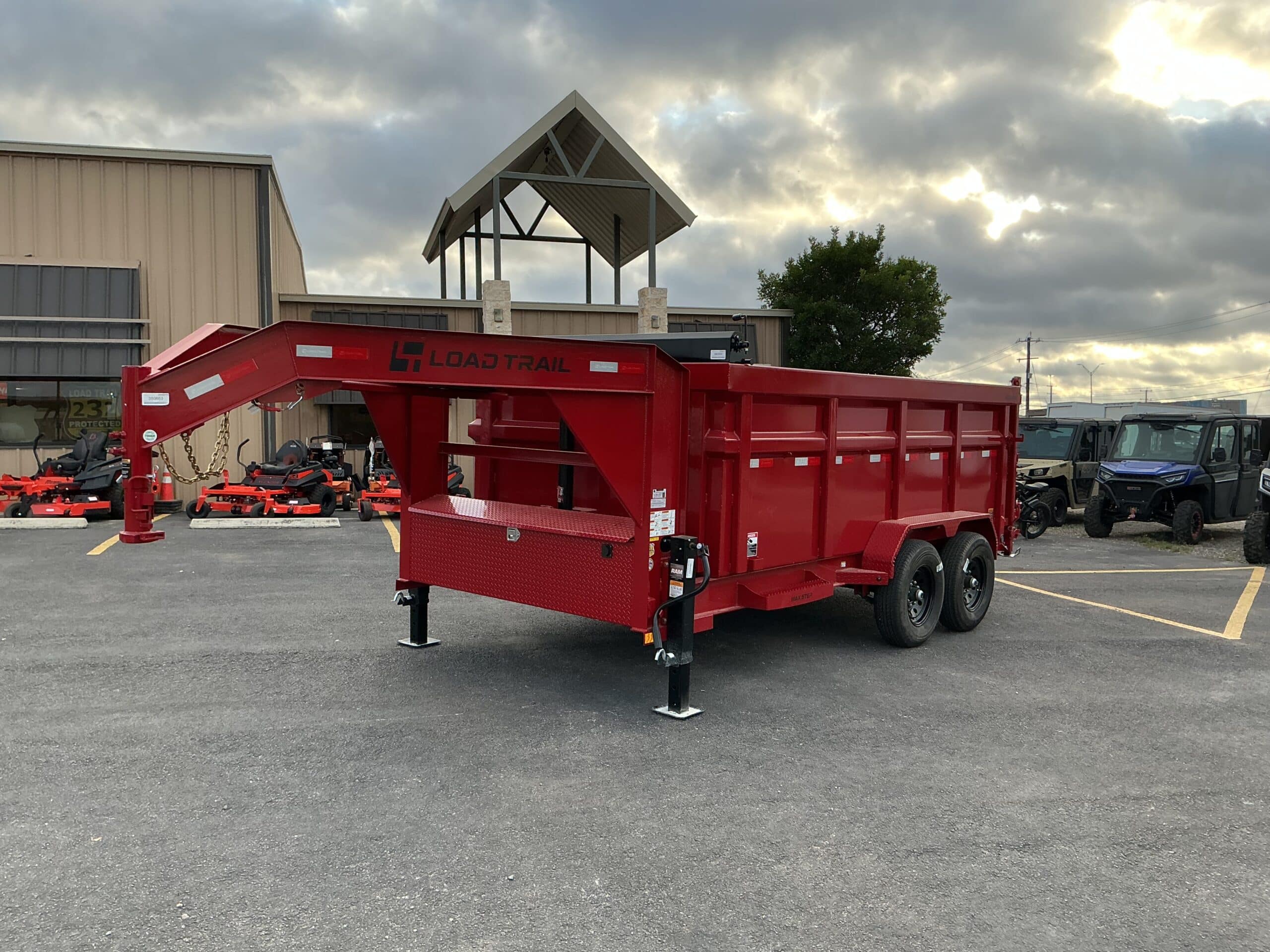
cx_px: 635
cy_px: 476
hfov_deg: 61.7
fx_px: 1064
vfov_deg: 48.2
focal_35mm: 29
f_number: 1.8
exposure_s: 1/491
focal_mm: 3
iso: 25
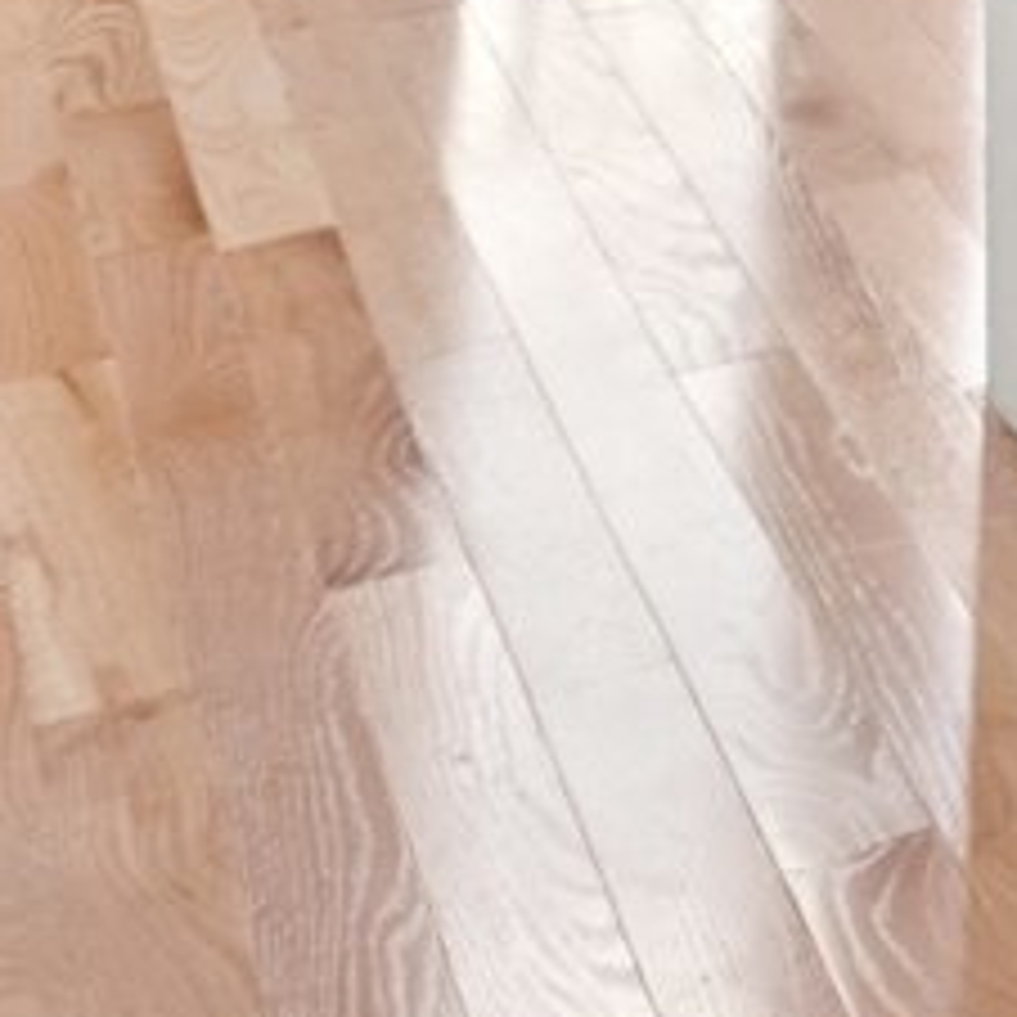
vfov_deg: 12.9
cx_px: 3159
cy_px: -1316
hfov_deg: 10.5
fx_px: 3590
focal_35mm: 108
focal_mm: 14
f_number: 8
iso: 110
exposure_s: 1/15
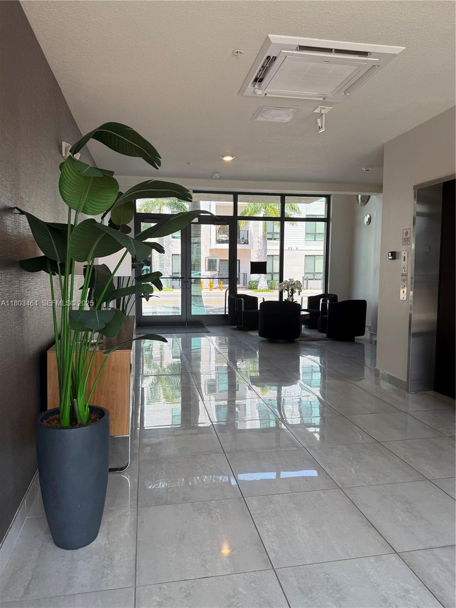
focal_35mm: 24
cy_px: 304
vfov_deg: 71.6
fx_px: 422
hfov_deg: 56.8
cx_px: 228
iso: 100
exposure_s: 1/507
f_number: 1.78
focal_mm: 6.76
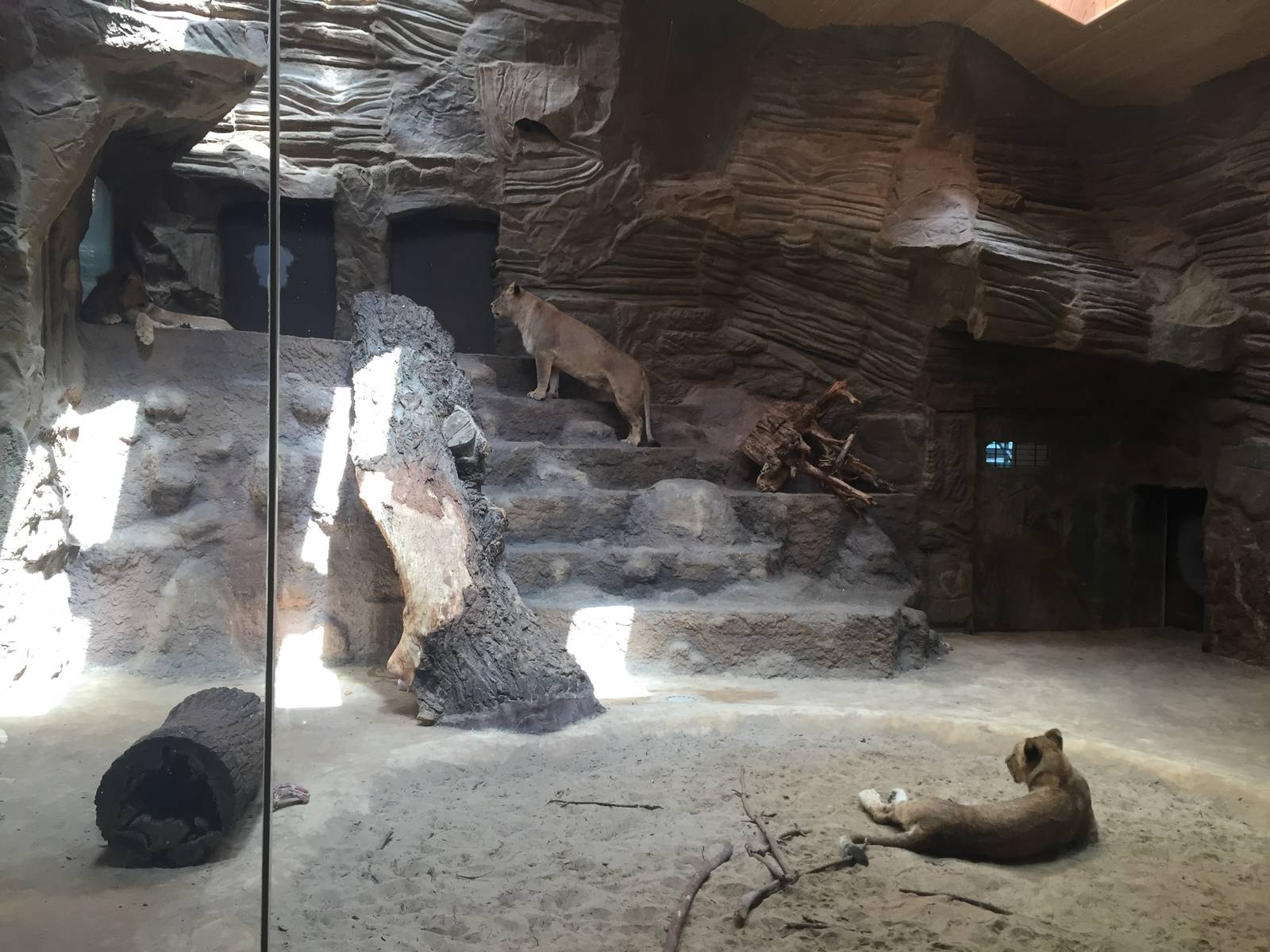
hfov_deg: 61.7
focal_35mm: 29
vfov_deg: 48.2
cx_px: 635
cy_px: 476
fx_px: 1064
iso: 32
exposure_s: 1/33
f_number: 2.2
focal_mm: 4.15
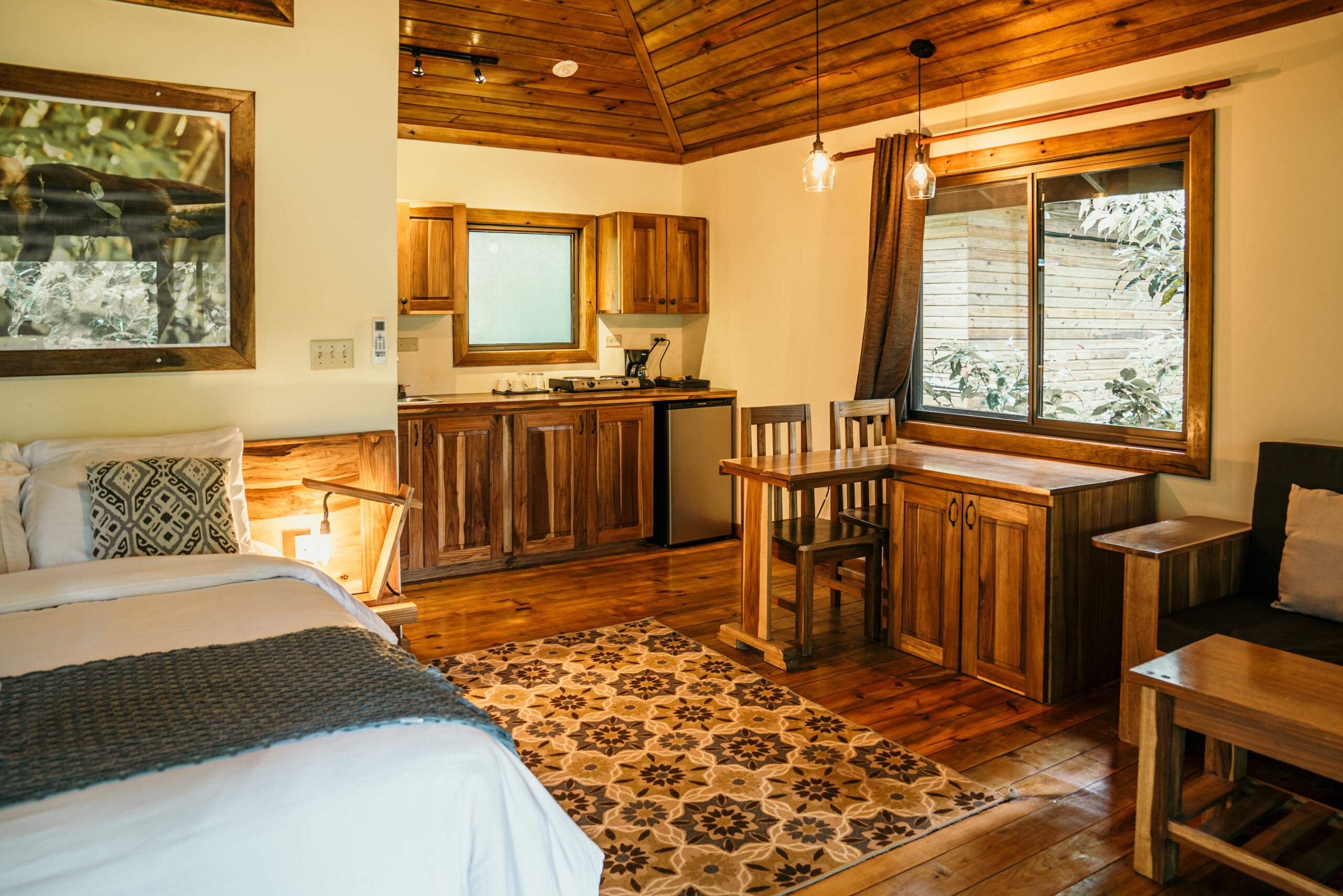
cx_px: 672
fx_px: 895
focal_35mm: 24
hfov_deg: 73.7
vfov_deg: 53.1
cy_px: 448
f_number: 2.8
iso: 200
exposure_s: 1/8
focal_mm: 24
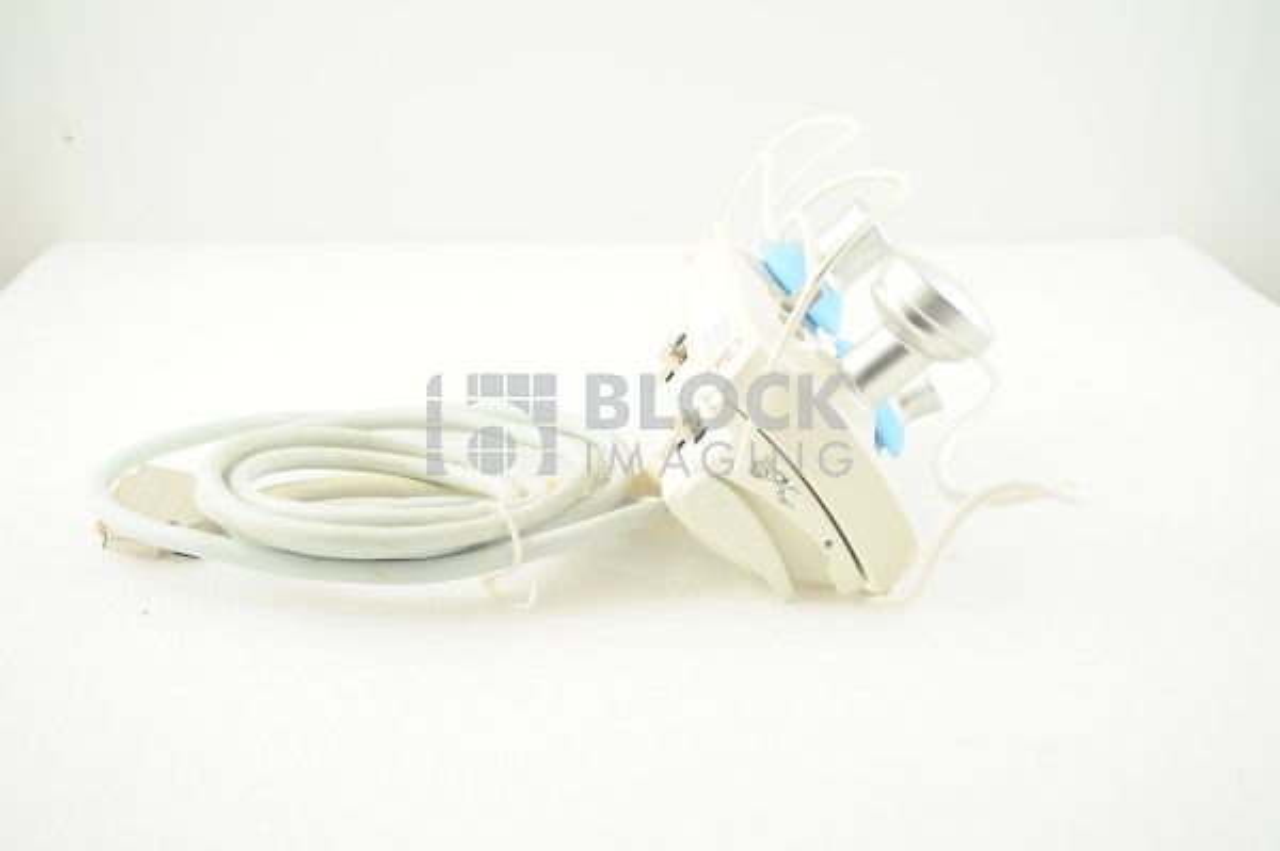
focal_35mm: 52
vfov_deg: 25.9
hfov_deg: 38.2
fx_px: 1847
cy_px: 426
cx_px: 640
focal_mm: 52
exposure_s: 1/125
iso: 800
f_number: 7.1
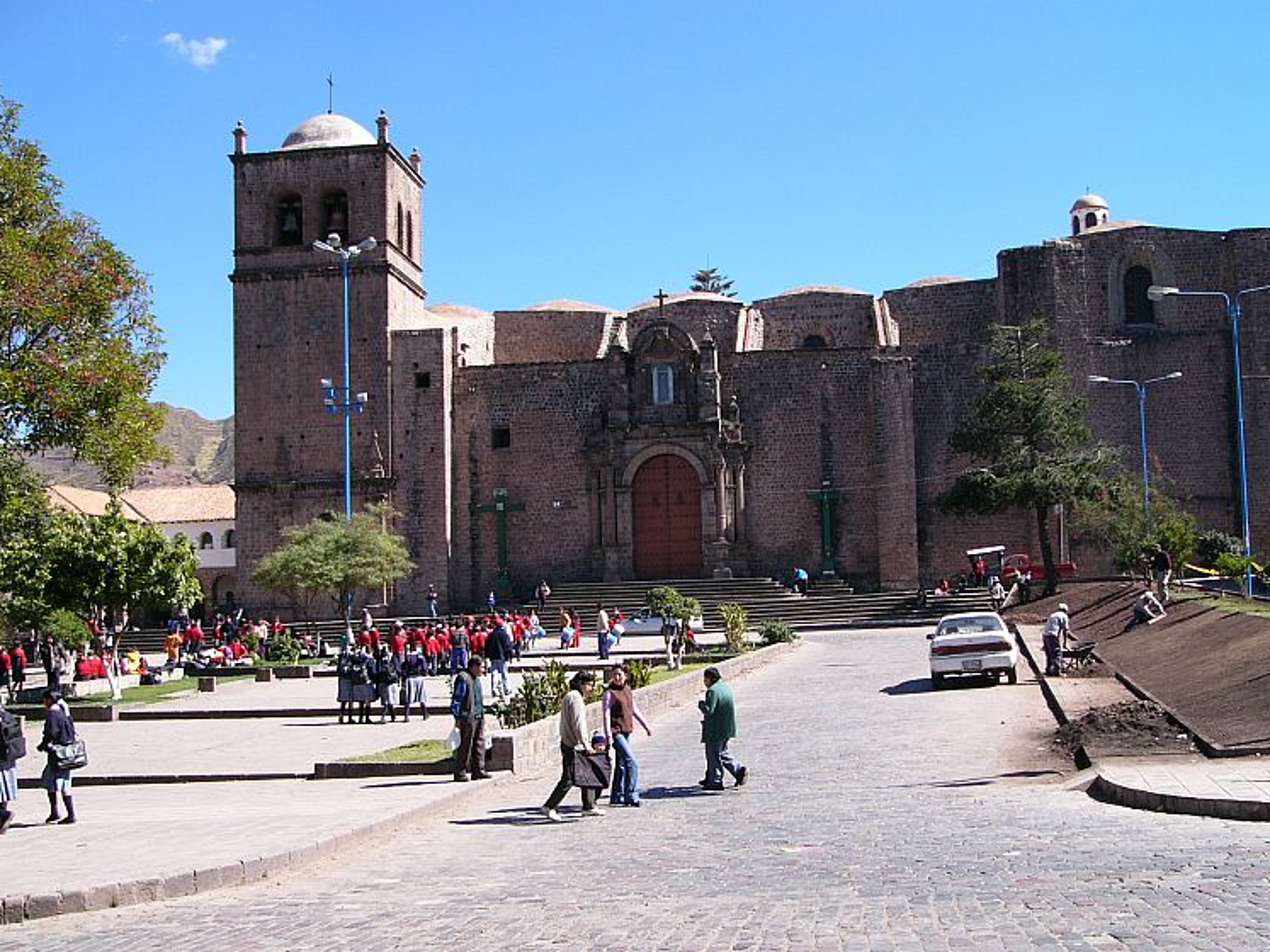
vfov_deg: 32.2
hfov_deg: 42.1
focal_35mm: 45
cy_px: 505
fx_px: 1651
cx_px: 646
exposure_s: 1/500
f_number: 2.8
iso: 50
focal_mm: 6.9
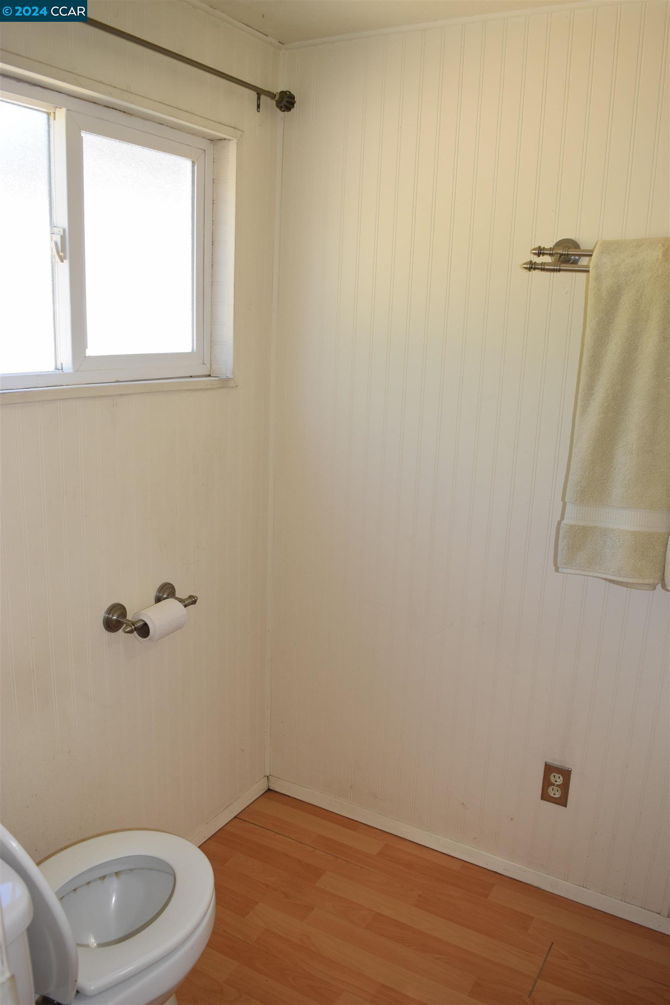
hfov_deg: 47.9
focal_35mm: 27
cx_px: 335
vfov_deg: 67.4
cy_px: 502
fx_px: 754
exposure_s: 1/125
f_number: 5.6
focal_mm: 18
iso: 400
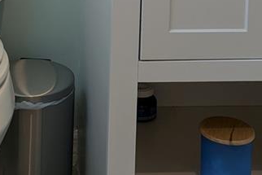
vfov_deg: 13.1
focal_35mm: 93
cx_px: 70
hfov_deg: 21.7
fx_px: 677
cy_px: -155
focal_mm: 6.81
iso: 46
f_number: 1.85
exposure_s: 1/40
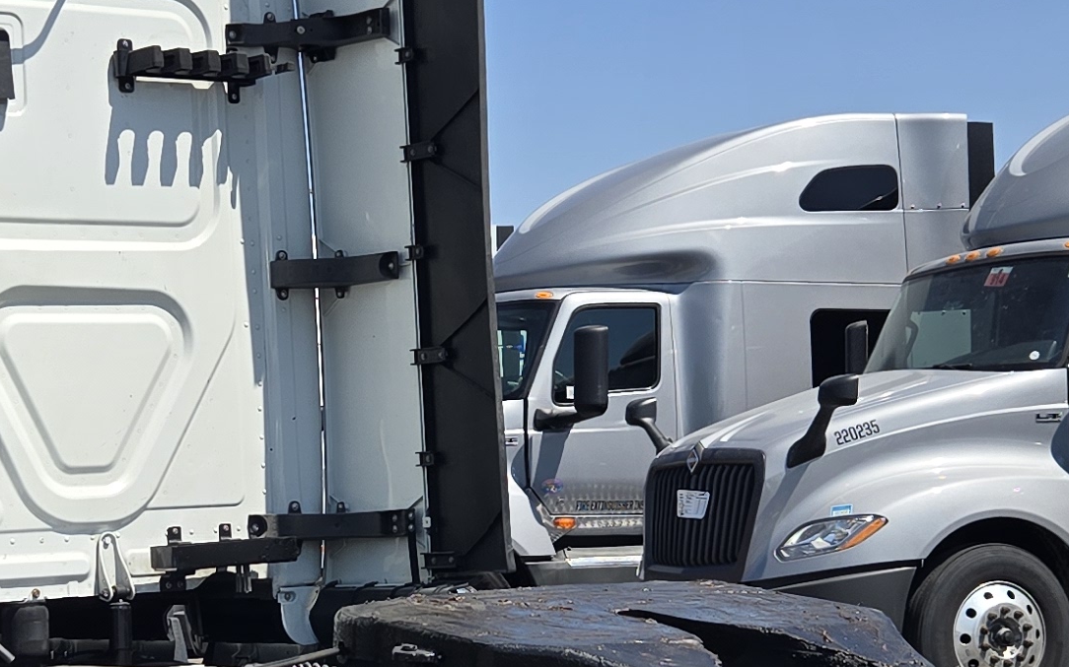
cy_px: 495
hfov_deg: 22.8
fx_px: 2621
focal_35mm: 90
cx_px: 263
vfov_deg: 14.5
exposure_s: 1/2210
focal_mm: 5.4
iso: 25
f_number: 1.8
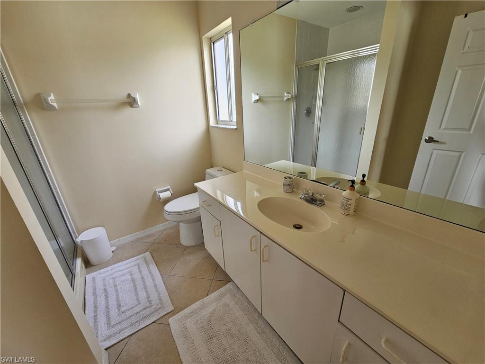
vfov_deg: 89.9
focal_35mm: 13
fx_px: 182
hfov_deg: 106.2
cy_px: 182
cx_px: 242
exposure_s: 1/60
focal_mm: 2.2
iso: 50
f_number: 2.2
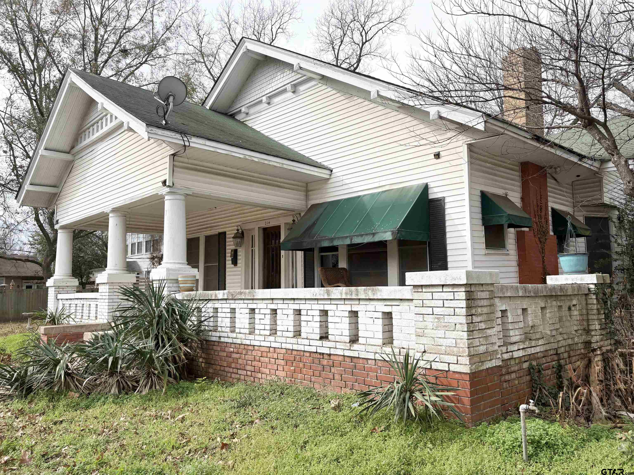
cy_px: 238
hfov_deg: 67.3
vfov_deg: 53.1
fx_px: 476
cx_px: 317
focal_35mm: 26
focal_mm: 5.96
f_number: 1.6
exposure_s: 1/2538
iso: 50
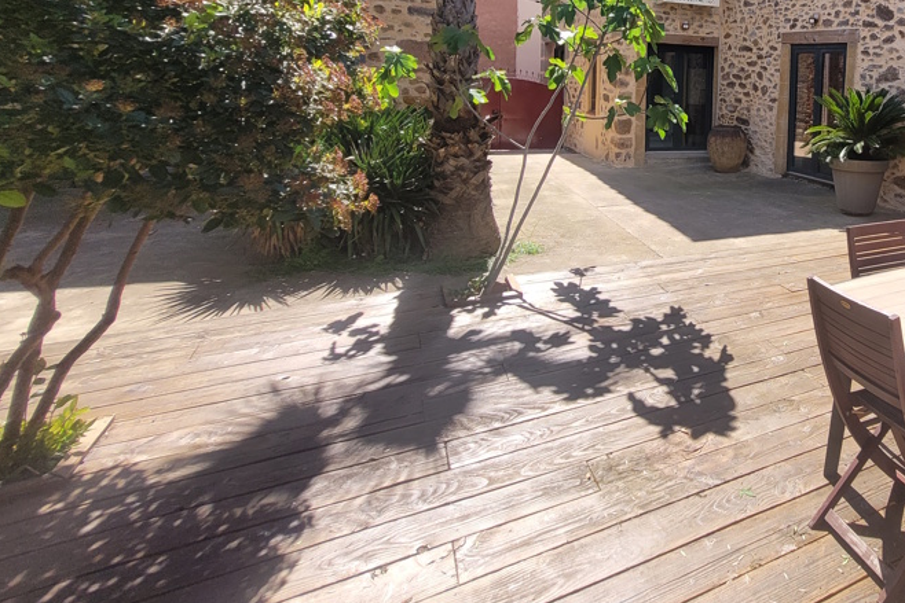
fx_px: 578
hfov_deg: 66.5
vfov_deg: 50.3
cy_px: 85
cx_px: 765
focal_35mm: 23
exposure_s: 1/807
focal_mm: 1.74
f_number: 2.2
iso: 40
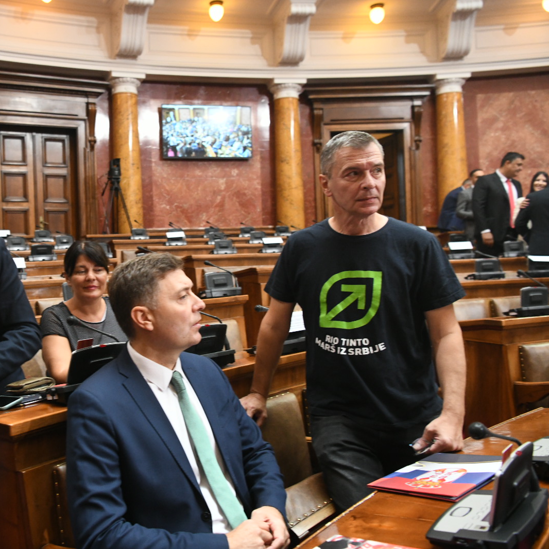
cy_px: 278
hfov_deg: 50.5
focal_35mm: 31
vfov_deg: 52.5
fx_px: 556
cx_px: 140
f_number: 4
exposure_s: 1/400
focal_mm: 24
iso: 4000
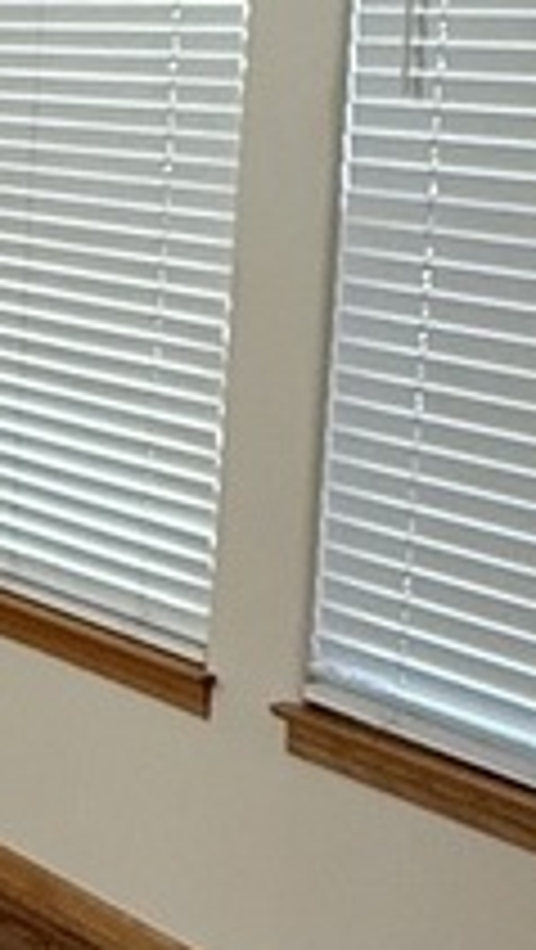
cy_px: 117
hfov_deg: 12.5
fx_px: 1967
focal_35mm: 78
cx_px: -707
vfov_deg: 26.4
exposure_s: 1/120
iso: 320
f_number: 2.2
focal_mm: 2.22
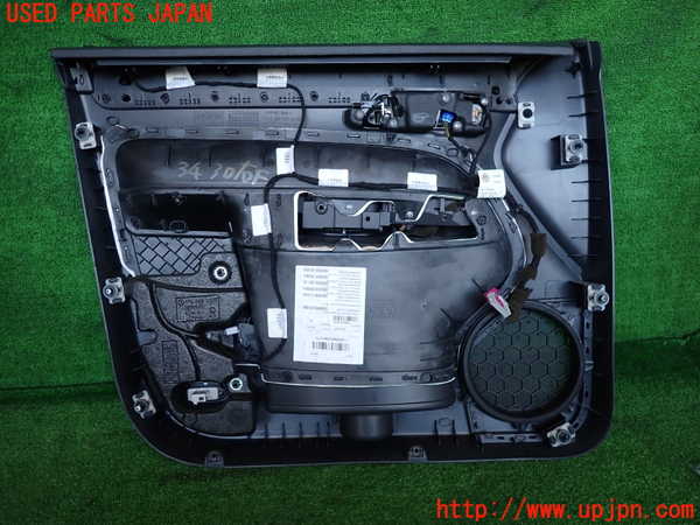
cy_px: 262
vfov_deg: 54.9
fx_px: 506
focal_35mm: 25
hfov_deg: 69.4
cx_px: 350
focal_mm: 4.5
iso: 100
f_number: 2
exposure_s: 1/60
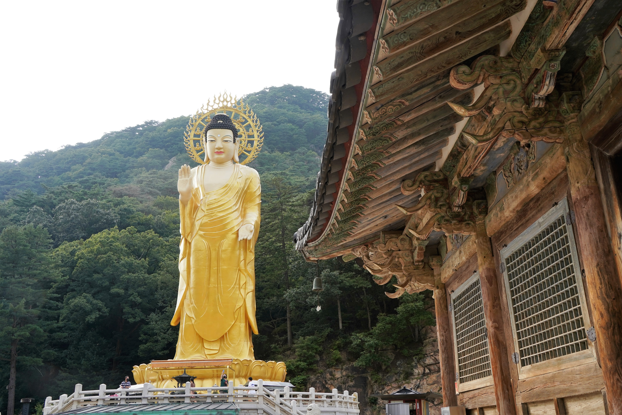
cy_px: 208
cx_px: 311
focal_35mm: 34
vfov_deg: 38.9
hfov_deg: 55.8
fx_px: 587
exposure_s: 1/125
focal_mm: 34
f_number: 14
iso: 640
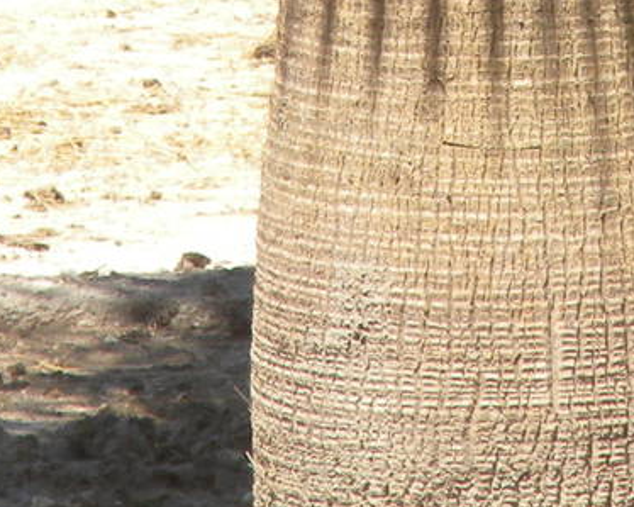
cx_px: 559
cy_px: -448
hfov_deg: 1.8
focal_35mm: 1085
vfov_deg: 1.4
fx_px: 20354
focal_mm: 46.2
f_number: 5.3
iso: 90
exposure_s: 1/262
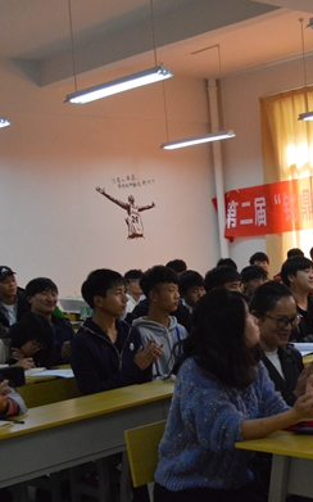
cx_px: 303
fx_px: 833
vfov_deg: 33.5
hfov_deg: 20.7
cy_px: 255
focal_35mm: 61
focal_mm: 26
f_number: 5.6
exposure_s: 1/200
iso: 3200
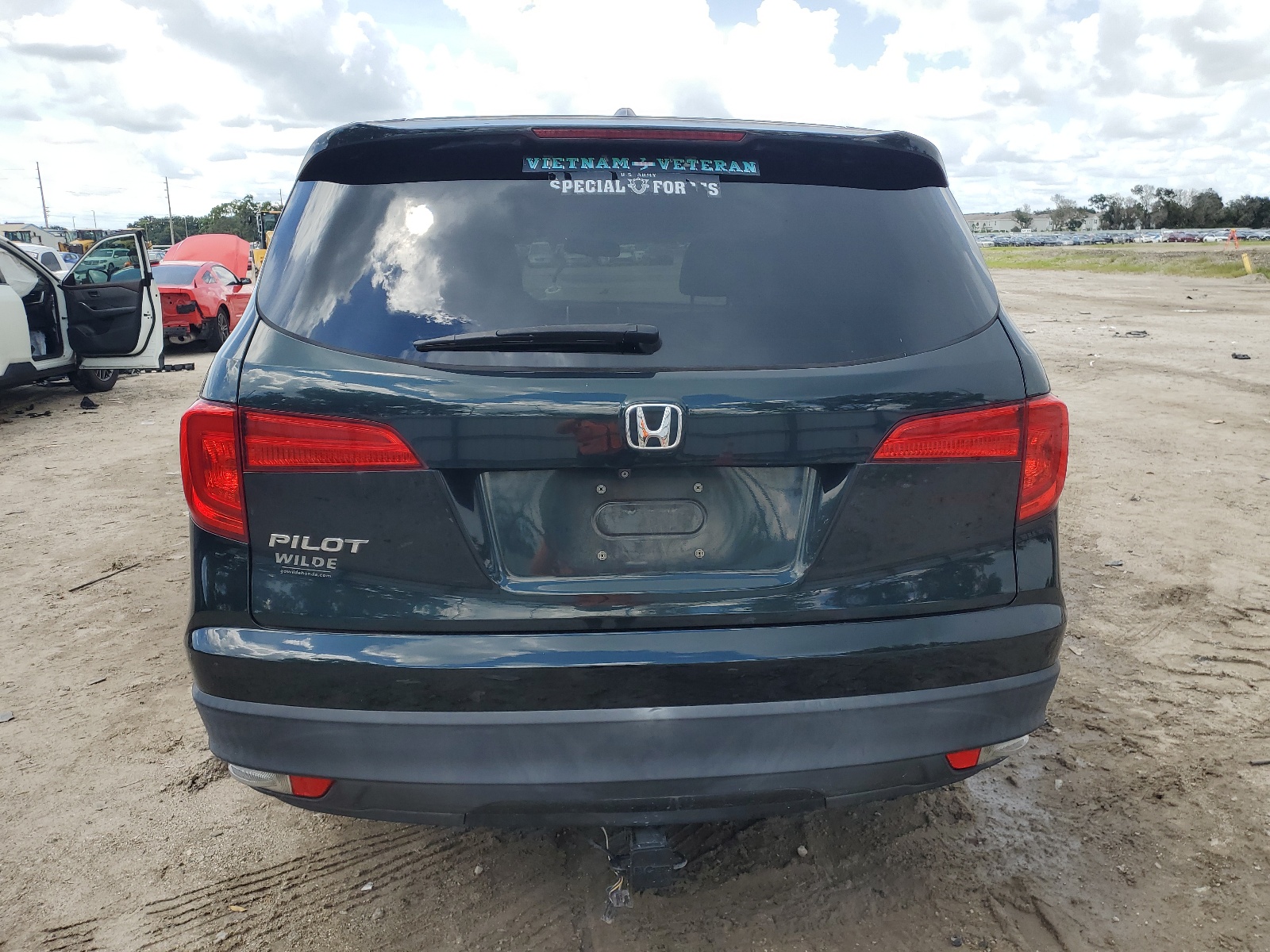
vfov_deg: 53.1
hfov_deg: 67.3
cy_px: 476
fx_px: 954
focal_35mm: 26
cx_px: 635
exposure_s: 1/1250
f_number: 1.5
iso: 50
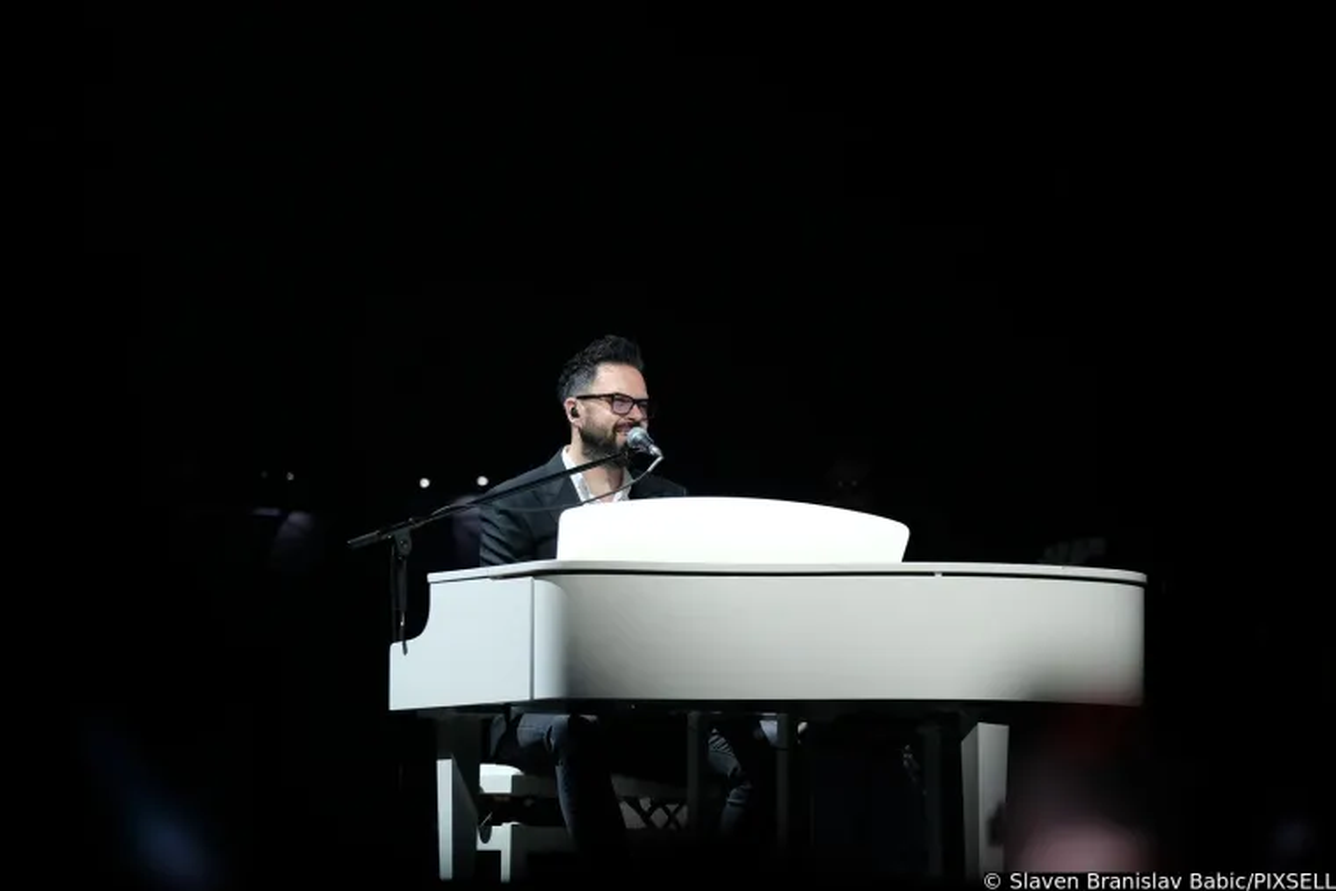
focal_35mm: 210
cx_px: 668
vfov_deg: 6.5
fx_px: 7794
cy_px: 446
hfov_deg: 9.8
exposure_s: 1/800
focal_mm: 140
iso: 2000
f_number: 2.8
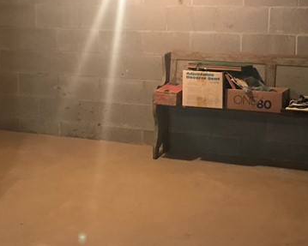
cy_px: 85
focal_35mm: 78
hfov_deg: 24.3
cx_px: 106
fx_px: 711
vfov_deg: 19.6
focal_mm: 3.99
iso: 100
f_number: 1.8
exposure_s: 1/10
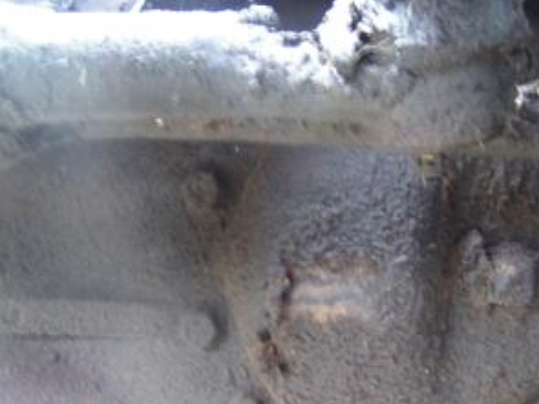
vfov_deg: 23.8
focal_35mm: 61
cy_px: 297
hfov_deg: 31.3
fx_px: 949
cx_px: 384
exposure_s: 1/4
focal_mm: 5.85
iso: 400
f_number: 2.8
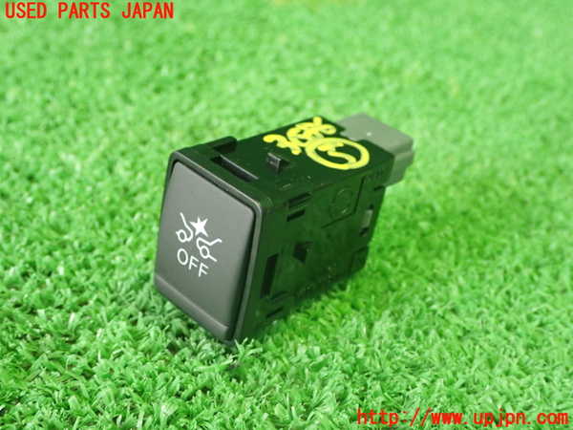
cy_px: 215
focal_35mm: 50
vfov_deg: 29.1
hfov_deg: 38.2
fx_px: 828
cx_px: 286
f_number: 3.2
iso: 800
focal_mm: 9.01
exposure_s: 1/20
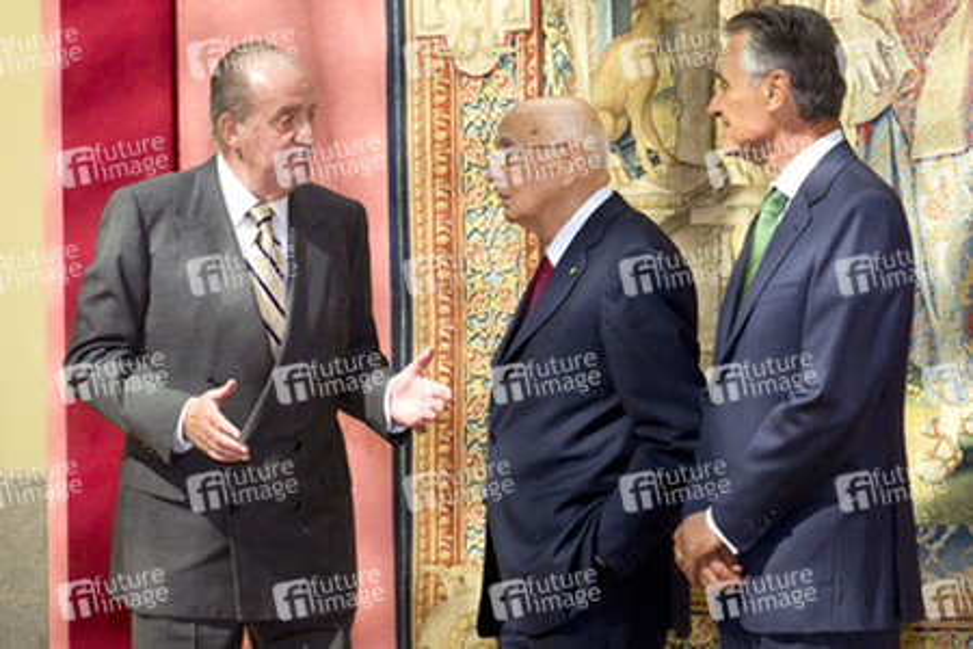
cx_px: 486
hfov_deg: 16.8
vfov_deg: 11.2
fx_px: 3297
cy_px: 324
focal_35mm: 122
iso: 400
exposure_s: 1/250
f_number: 5.6
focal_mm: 61
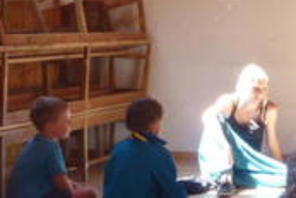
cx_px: 327
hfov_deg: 15.8
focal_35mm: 126
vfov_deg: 10.9
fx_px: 1038
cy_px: 81
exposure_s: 1/30
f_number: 3.7
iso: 160
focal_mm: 6.9
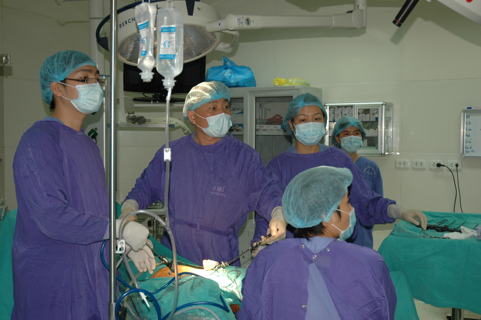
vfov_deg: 28.9
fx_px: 621
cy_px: 160
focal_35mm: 46
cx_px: 240
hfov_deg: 42.4
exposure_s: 1/60
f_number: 4
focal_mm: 31
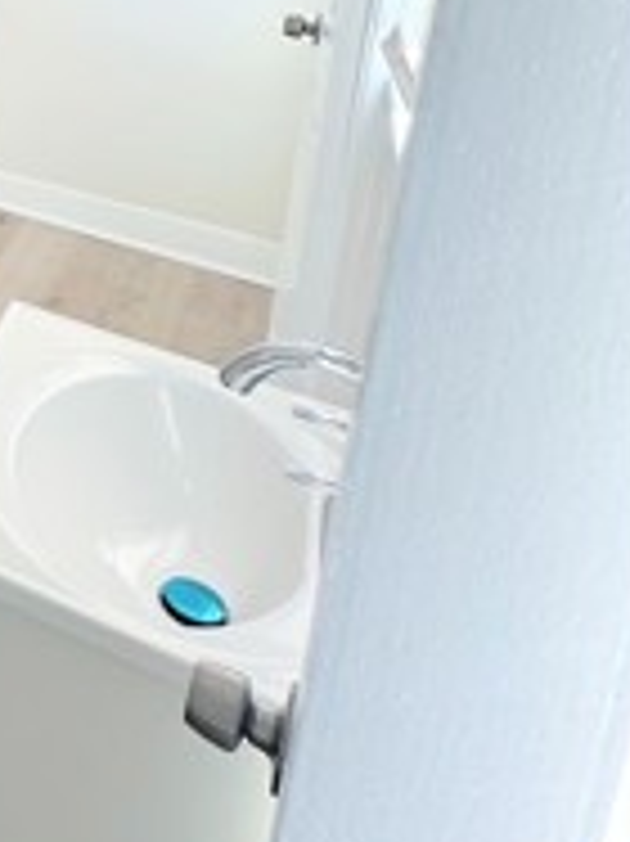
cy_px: -99
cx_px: -428
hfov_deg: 22.1
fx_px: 1166
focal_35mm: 48
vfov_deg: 34.0
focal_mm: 2.22
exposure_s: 1/118
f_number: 2.2
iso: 40
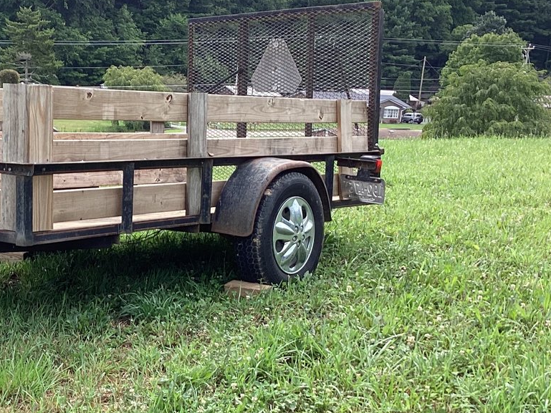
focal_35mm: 61
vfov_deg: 24.0
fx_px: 971
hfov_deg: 30.8
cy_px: 249
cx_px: 104
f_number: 2.4
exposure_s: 1/338
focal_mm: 3.3
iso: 25
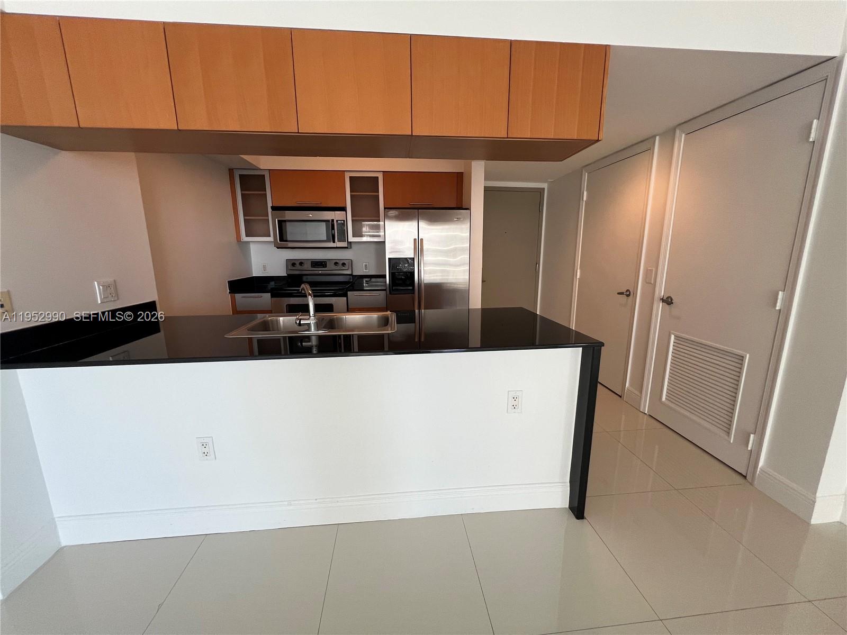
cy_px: 318
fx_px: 318
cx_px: 424
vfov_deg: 89.9
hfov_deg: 106.2
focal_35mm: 13
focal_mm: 1.57
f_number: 1.8
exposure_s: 1/120
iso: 125
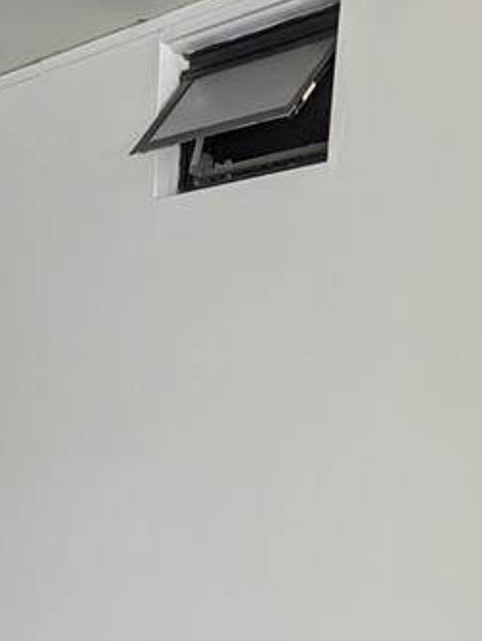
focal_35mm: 87
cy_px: 1030
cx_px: 338
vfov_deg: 19.0
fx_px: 1612
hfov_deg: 16.9
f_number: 1.68
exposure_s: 1/120
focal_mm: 6.9
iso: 431
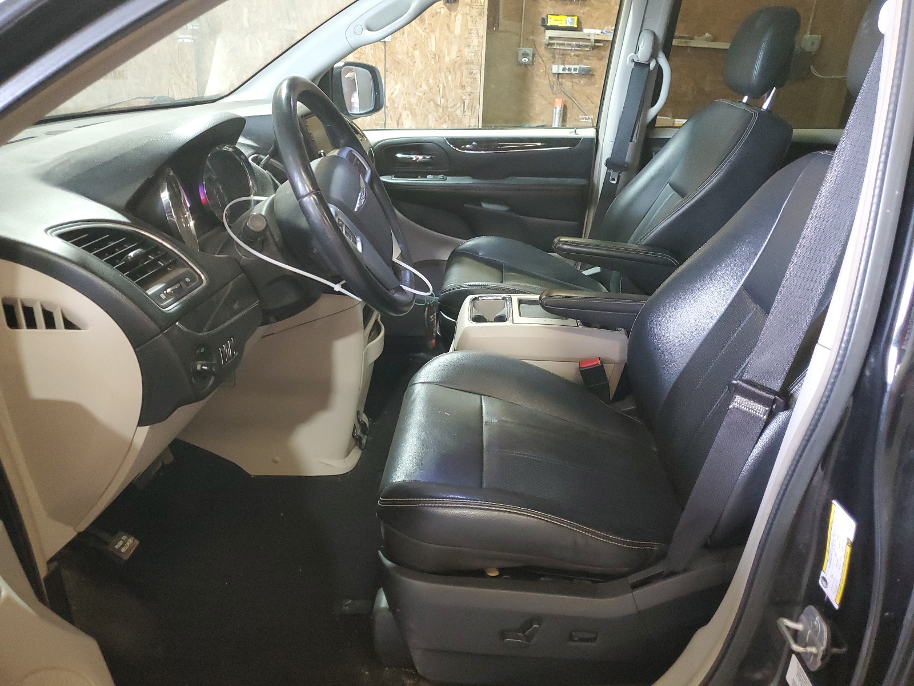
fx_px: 687
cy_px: 343
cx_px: 457
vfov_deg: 53.1
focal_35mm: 26
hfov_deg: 67.3
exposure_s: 1/60.2
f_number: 1.5
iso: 387
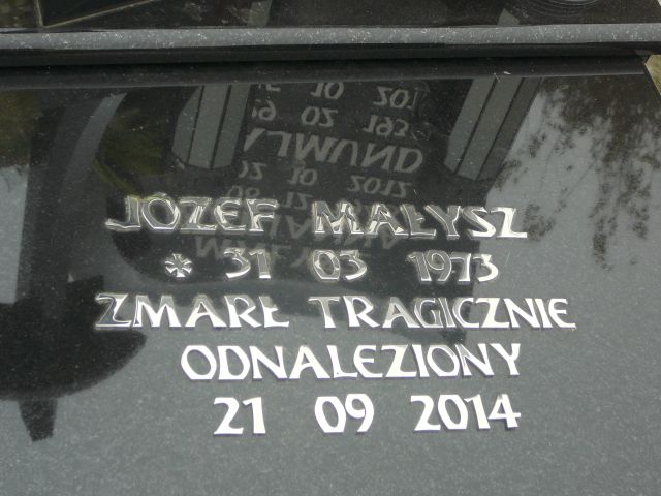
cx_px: 330
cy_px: 248
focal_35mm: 61
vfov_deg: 24.0
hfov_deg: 31.7
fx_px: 1165
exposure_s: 1/60
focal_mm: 9.1
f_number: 3.6
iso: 100
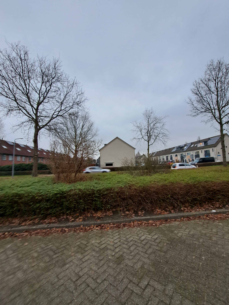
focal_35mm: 13
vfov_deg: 106.2
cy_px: 152
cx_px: 114
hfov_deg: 89.9
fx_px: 115
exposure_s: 1/50
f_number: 2.2
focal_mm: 1.74
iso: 64
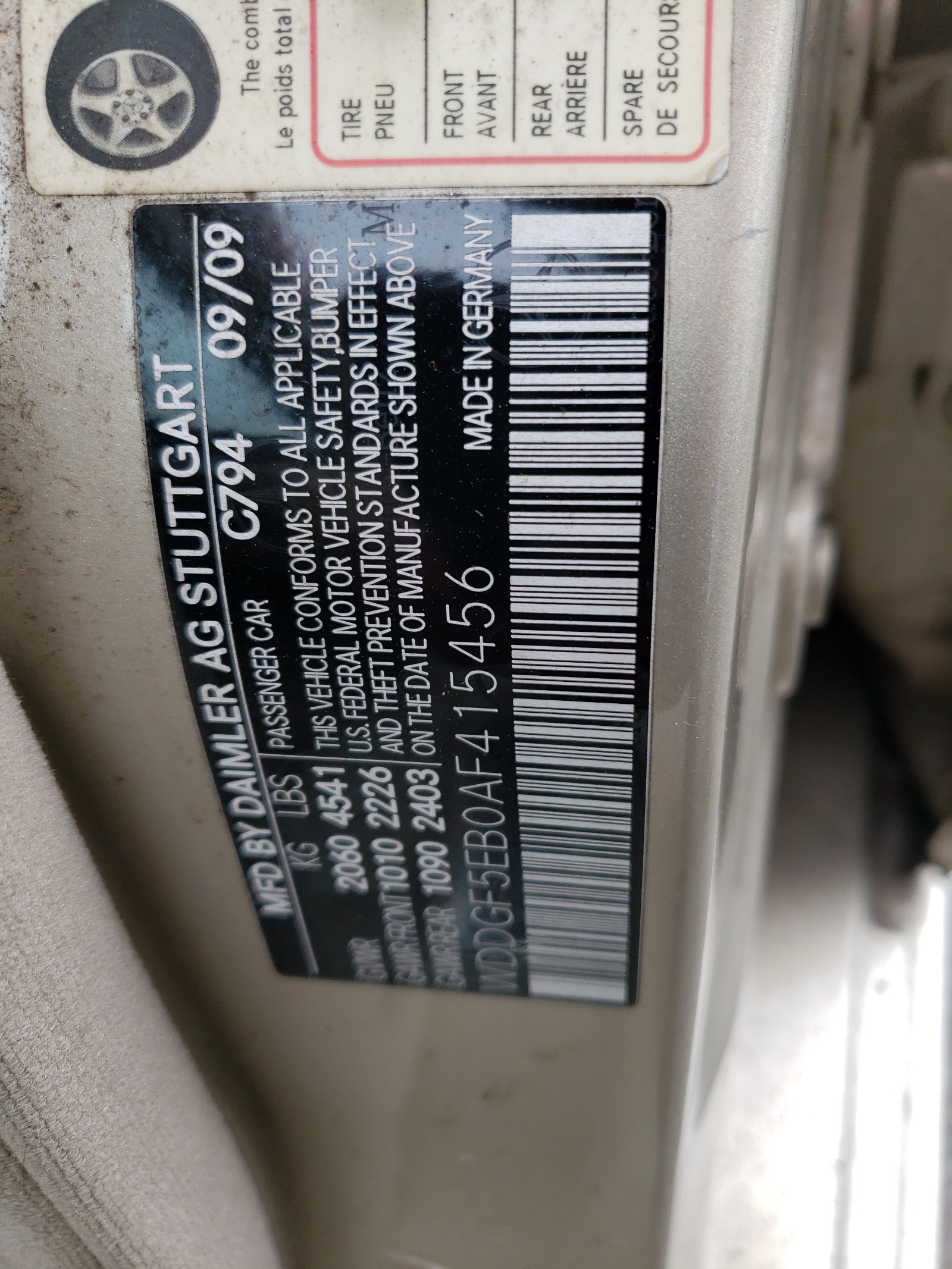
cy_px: 634
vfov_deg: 67.3
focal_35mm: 26
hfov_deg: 53.1
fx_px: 953
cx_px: 476
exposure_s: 1/357
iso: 50
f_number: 1.5
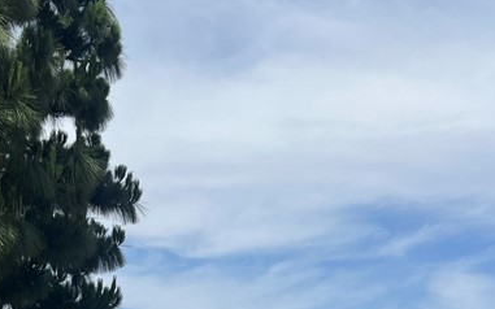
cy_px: 432
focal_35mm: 74
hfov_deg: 27.7
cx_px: 169
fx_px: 998
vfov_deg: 16.4
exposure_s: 1/6993
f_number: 1.5
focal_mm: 5.7
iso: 50
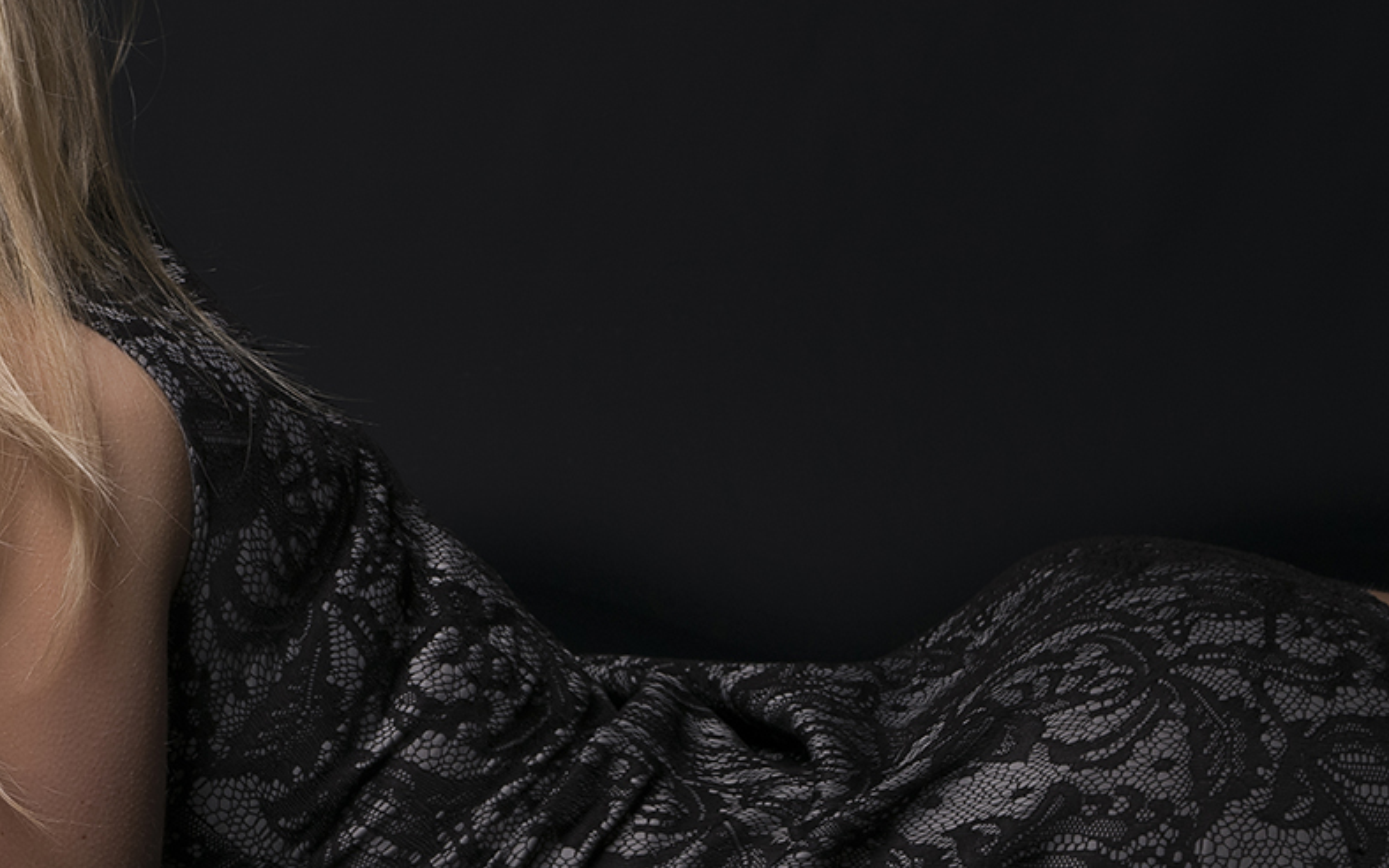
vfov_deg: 9.2
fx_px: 5414
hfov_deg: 14.4
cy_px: 437
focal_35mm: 143
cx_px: 53
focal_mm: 46
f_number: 11
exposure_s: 1/200
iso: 100
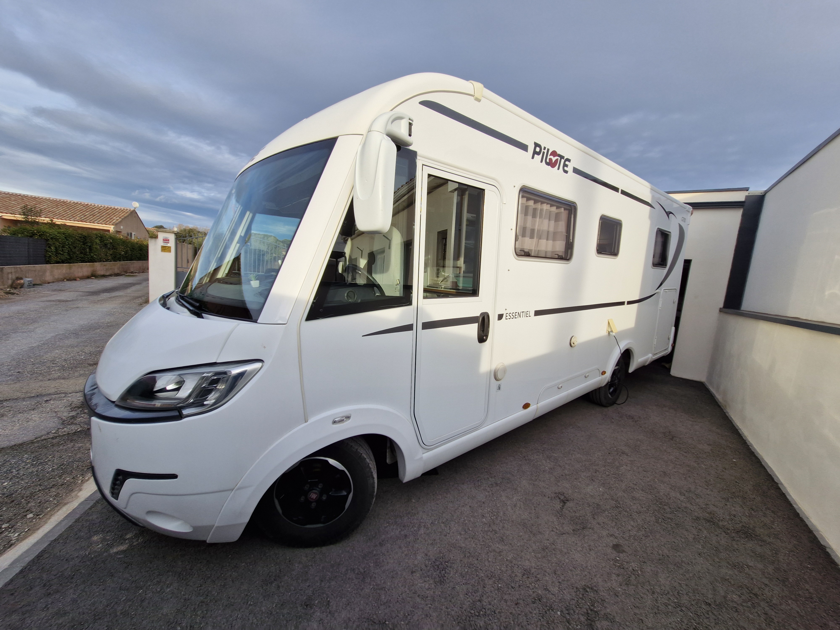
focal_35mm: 13
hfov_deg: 106.2
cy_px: 315
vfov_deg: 89.9
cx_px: 420
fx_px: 315
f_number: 2.2
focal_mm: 1.74
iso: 50
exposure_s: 1/644
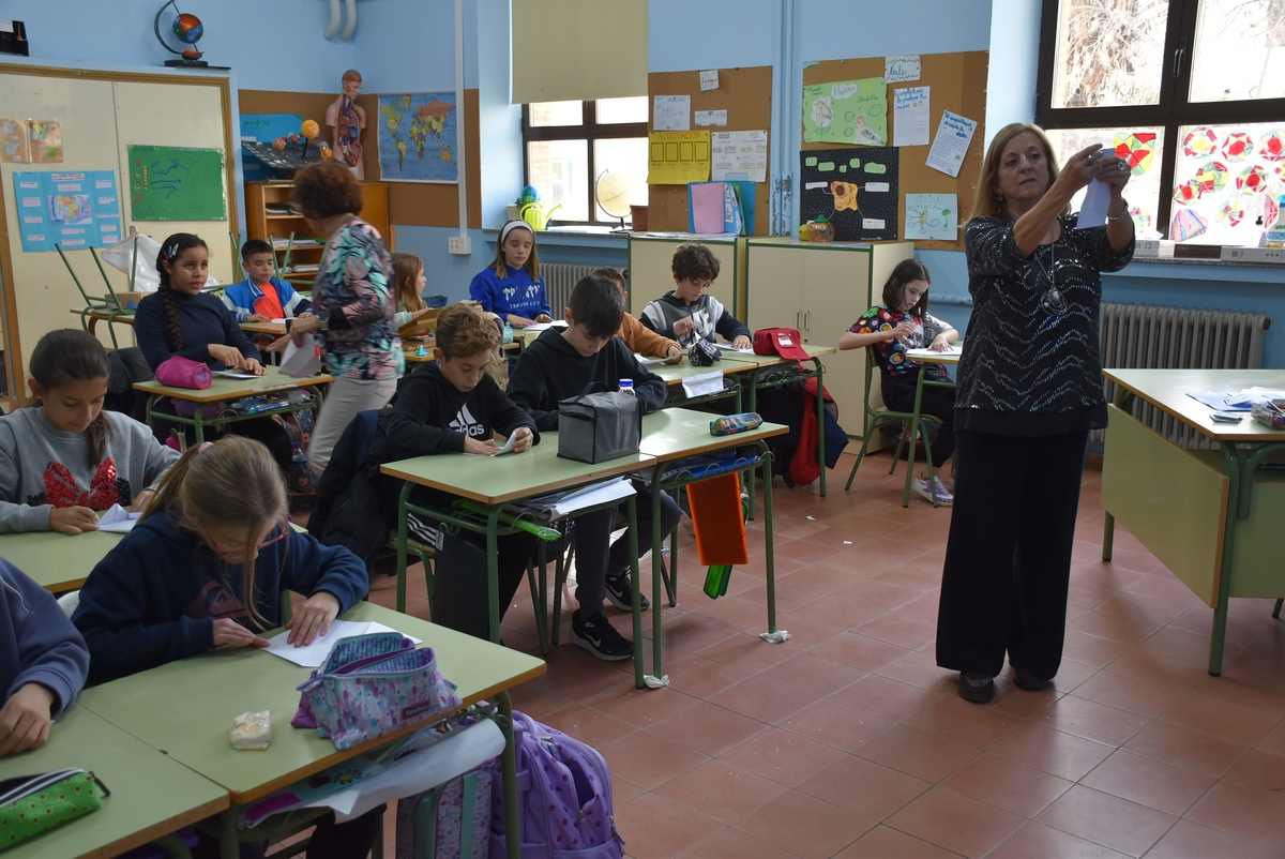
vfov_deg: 38.4
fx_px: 1232
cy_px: 430
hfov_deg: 55.1
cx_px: 642
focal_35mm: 34
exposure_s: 1/60
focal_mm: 23
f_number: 4
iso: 500
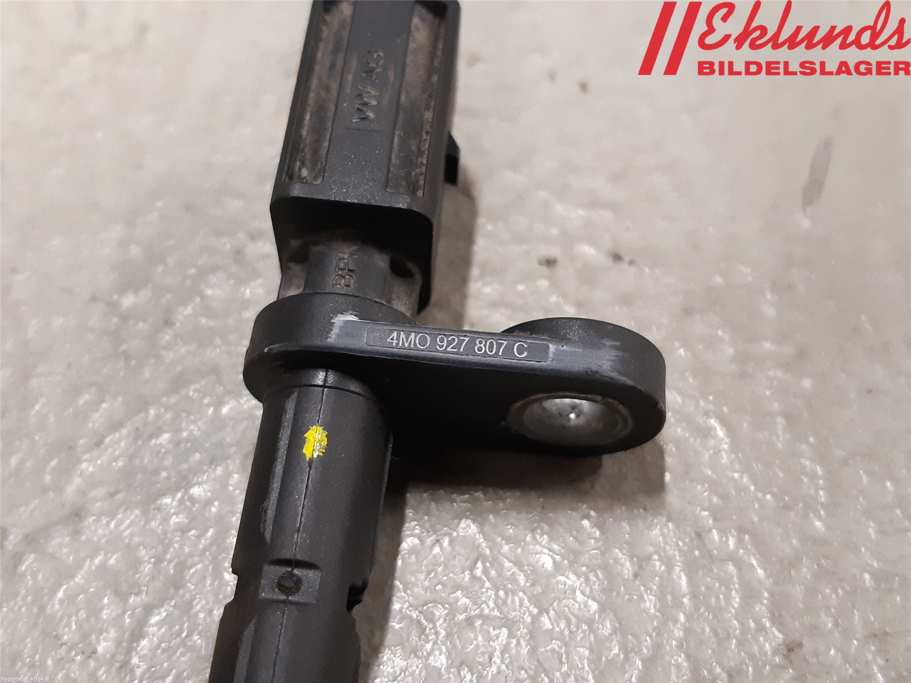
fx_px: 684
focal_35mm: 26
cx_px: 456
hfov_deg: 67.3
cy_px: 342
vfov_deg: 53.1
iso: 250
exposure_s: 1/50
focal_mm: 3.93
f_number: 1.7
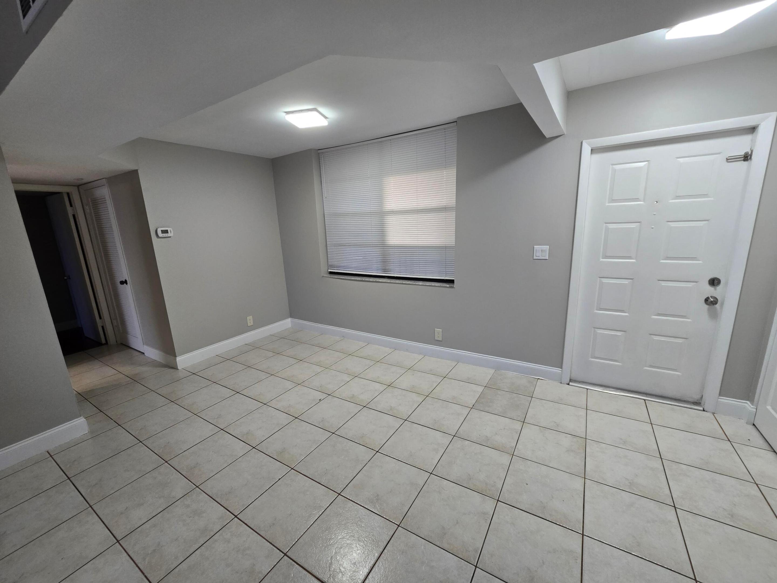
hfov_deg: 106.2
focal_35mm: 13
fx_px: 292
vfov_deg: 89.9
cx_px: 388
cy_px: 292
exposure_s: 1/60
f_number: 2.2
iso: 160
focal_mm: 2.2
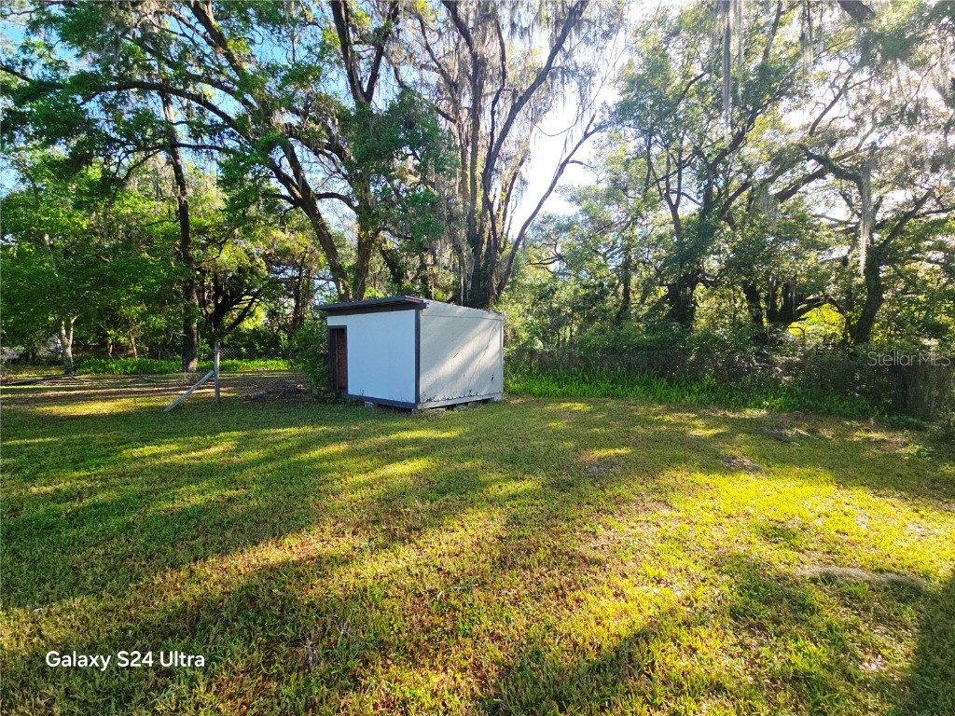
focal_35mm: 13
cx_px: 478
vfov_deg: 89.9
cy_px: 358
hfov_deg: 106.2
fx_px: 359
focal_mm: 2.2
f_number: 2.2
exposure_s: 1/526
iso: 50
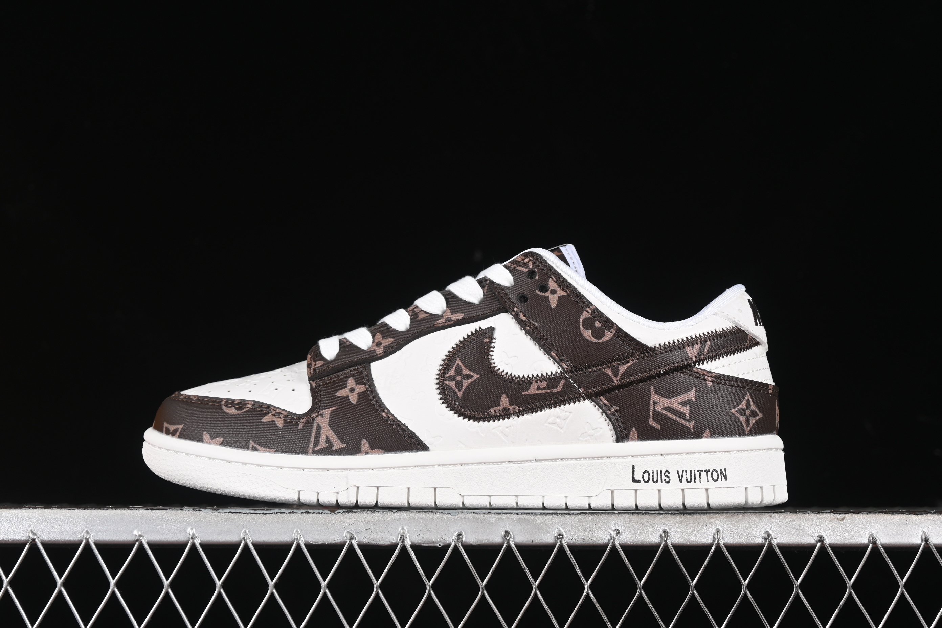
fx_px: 1962
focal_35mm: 75
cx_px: 471
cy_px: 314
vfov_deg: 18.2
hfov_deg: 27.0
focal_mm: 50
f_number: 7.1
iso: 160
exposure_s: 1/80
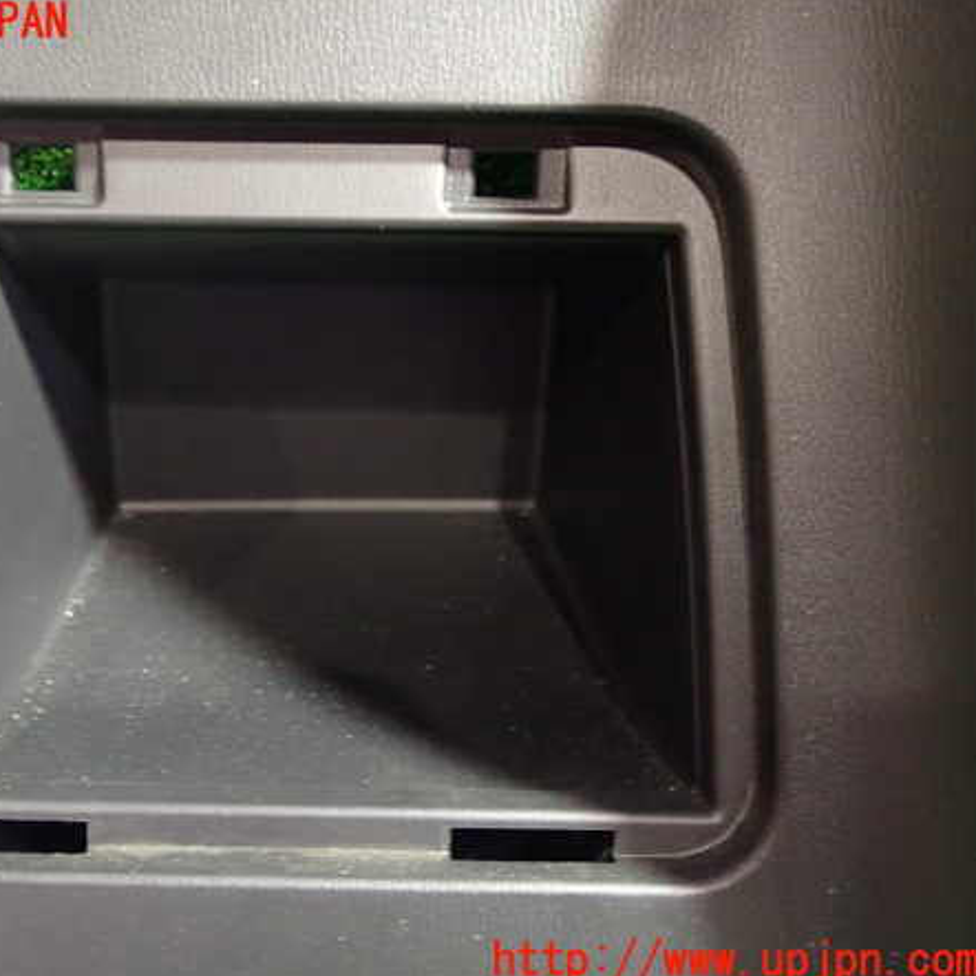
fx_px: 1148
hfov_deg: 45.4
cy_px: 492
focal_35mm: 36
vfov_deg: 46.0
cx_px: 329
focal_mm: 5.4
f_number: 2.3
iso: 800
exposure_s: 1/10
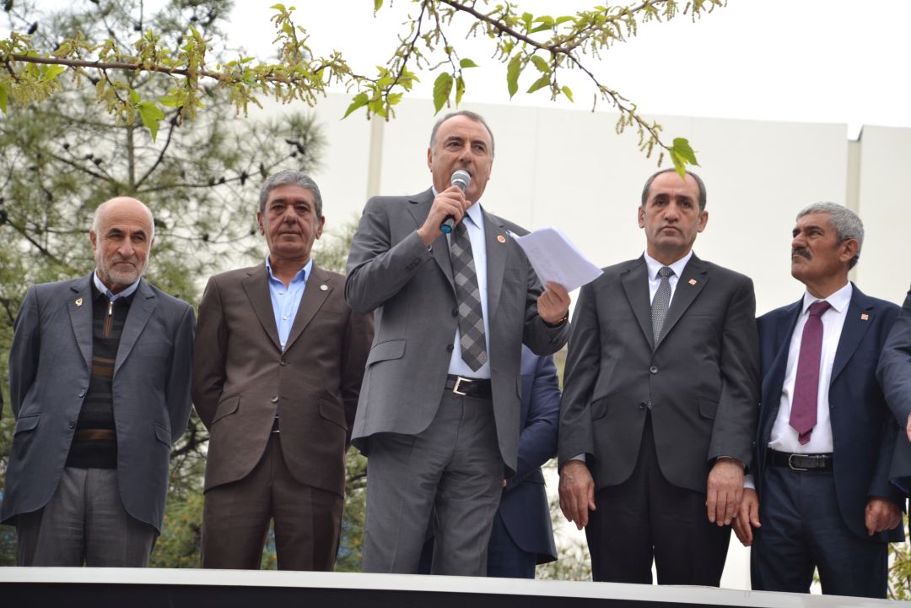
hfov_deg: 13.7
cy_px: 304
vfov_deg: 9.1
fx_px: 3796
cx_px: 456
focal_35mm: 150
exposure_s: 1/125
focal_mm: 100
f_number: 5.6
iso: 200
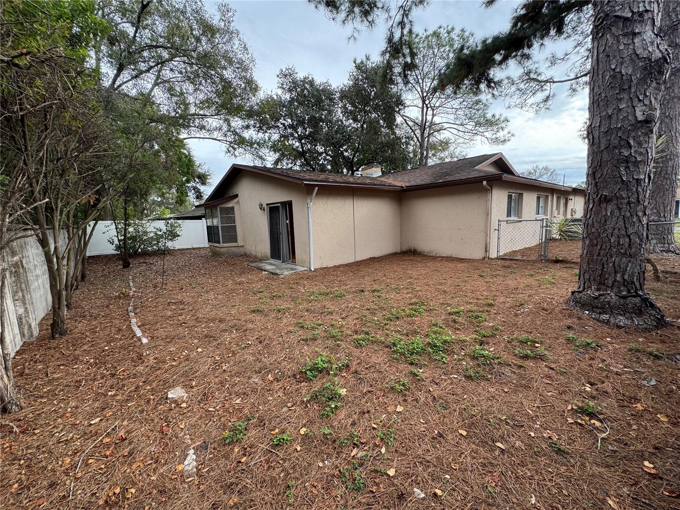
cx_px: 340
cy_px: 255
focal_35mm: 14
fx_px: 275
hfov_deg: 102.1
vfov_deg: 85.7
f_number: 2.2
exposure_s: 1/134
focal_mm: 2.22
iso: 40
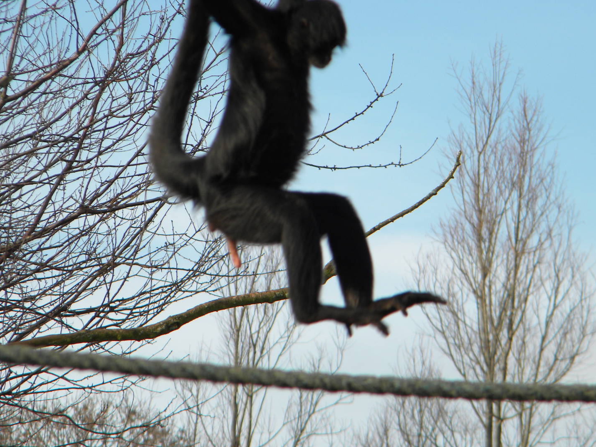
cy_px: 203
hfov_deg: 5.3
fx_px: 6440
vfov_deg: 4.0
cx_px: 308
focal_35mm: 374
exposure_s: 1/340
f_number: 5.4
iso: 80
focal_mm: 60.7
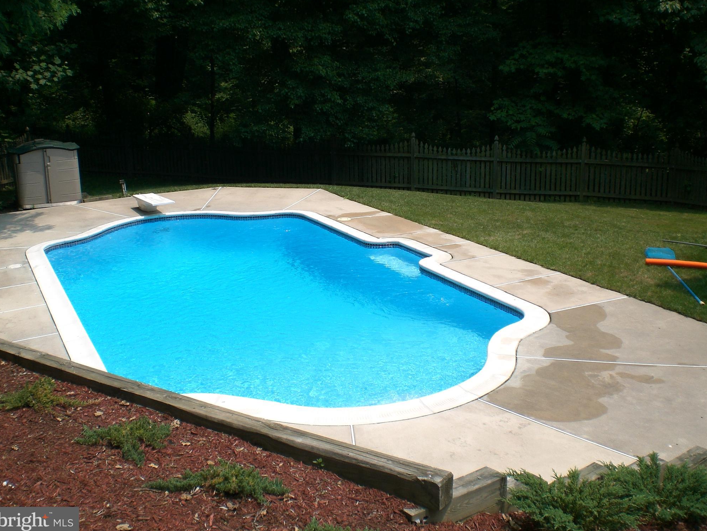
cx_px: 353
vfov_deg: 36.8
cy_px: 264
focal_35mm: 39
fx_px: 797
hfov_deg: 47.9
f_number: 4.4
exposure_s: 1/500
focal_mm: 6.3
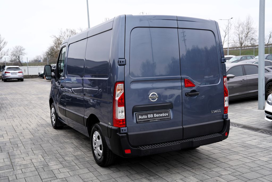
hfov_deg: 50.7
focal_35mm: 38
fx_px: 287
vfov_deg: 35.1
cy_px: 91
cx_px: 136
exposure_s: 1/100
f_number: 4.5
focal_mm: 38
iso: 100
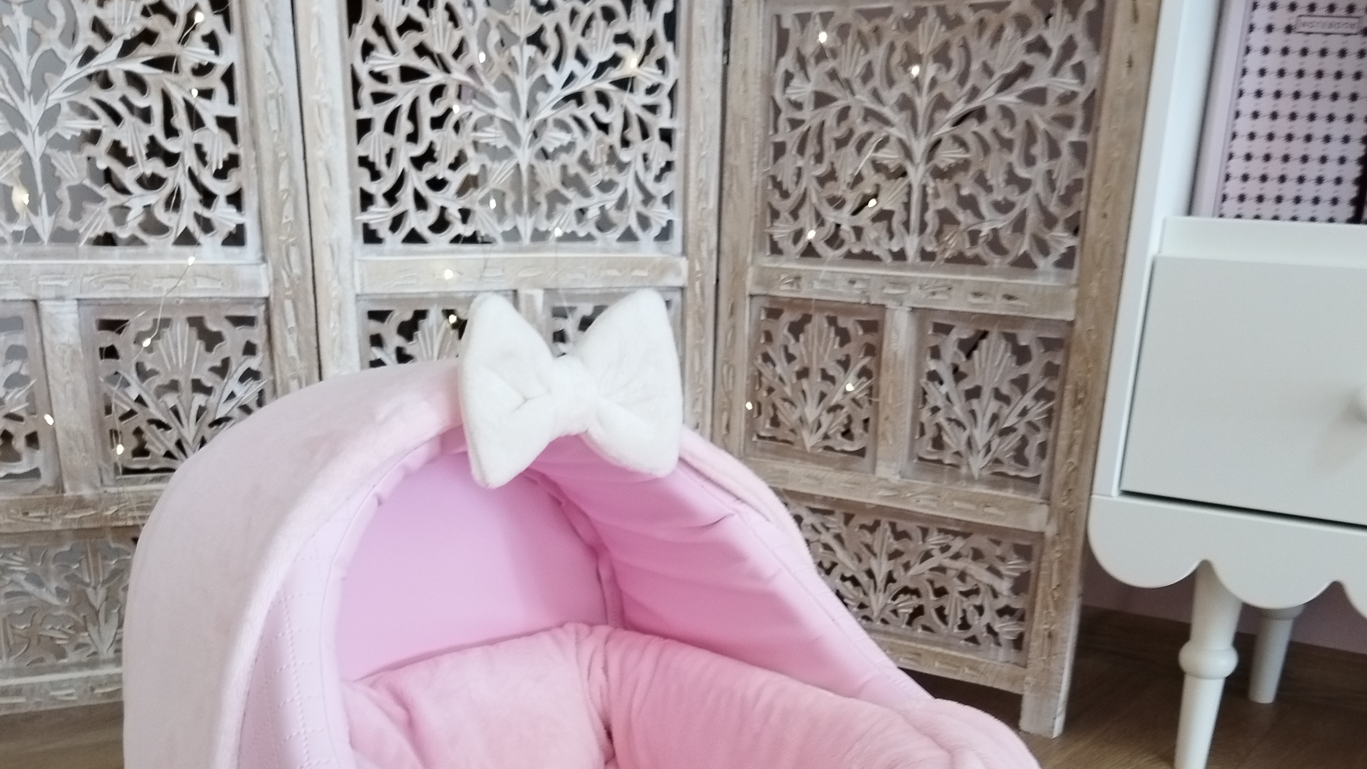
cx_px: 683
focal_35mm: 38
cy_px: 815
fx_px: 1377
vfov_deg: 28.7
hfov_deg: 52.8
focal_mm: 4.95
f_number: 1.9
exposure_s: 1/50
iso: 500
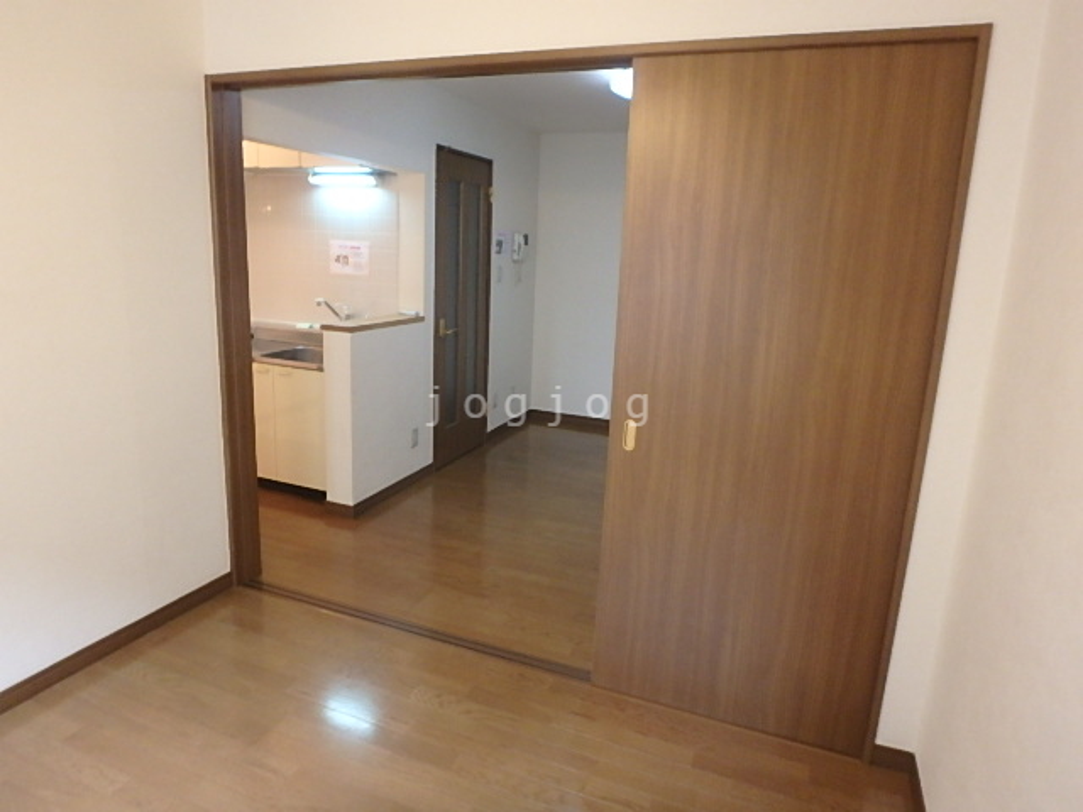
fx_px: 657
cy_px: 406
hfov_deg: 79.0
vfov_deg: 63.4
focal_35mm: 21
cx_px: 542
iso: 500
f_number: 3.5
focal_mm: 3.7
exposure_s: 1/30
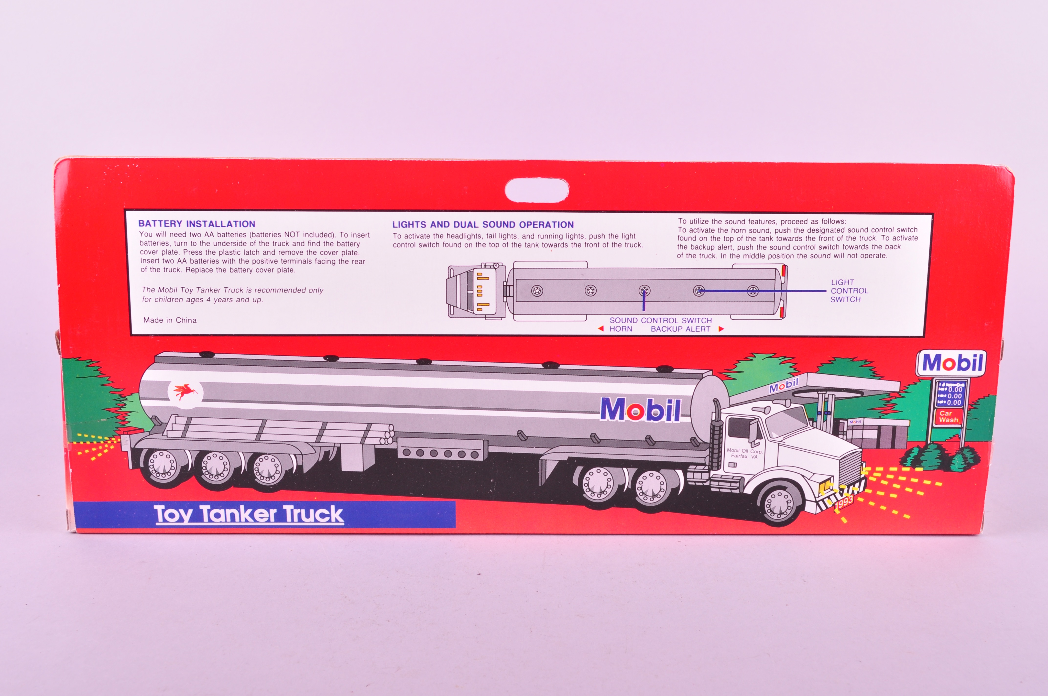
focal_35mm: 51
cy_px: 348
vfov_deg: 26.4
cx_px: 524
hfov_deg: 38.9
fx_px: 1483
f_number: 10
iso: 160
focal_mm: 34
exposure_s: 1/125
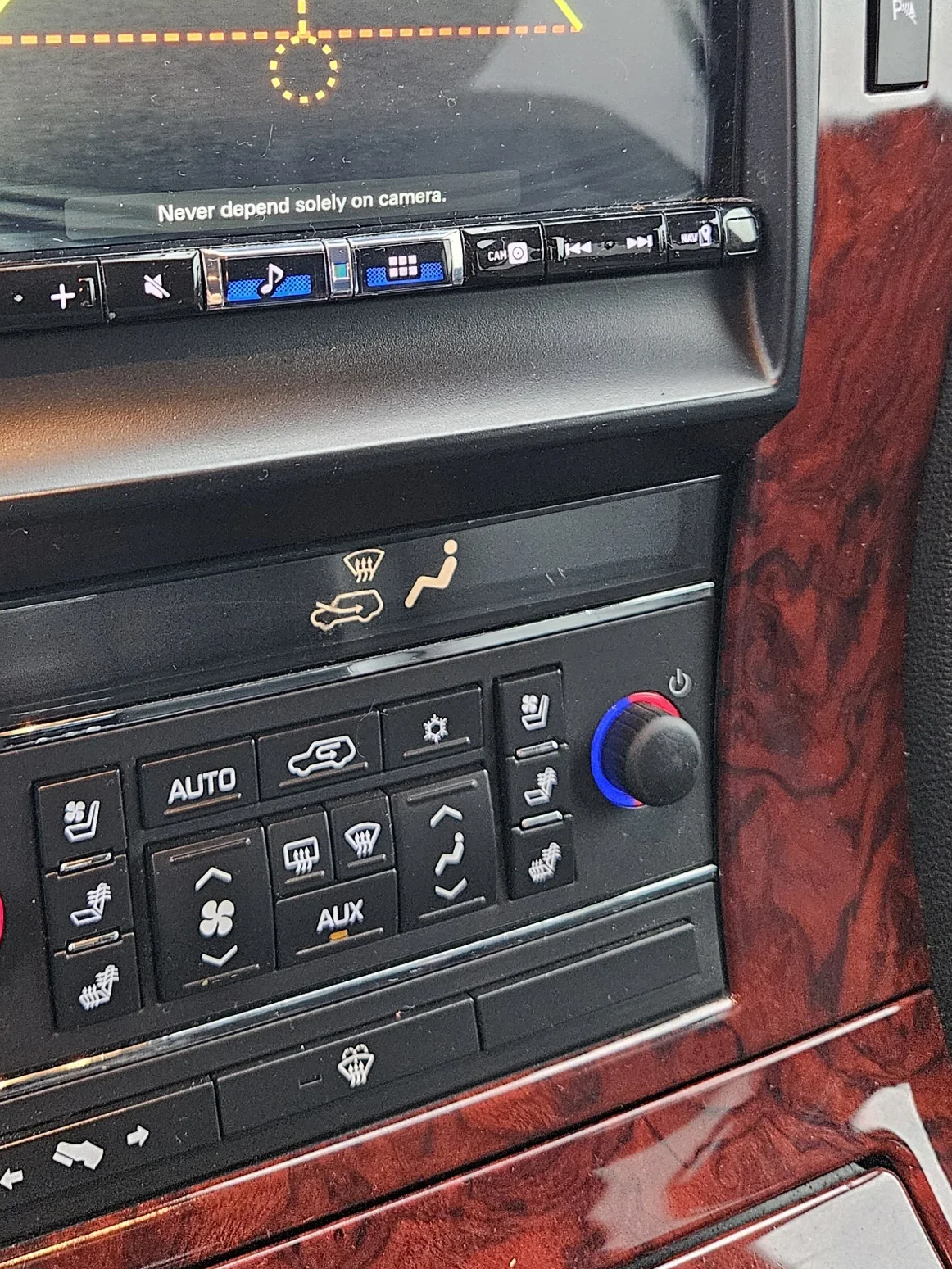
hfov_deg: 37.5
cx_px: 359
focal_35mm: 38
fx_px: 1393
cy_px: 345
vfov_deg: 47.5
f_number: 1.8
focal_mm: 5.4
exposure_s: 1/100
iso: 800
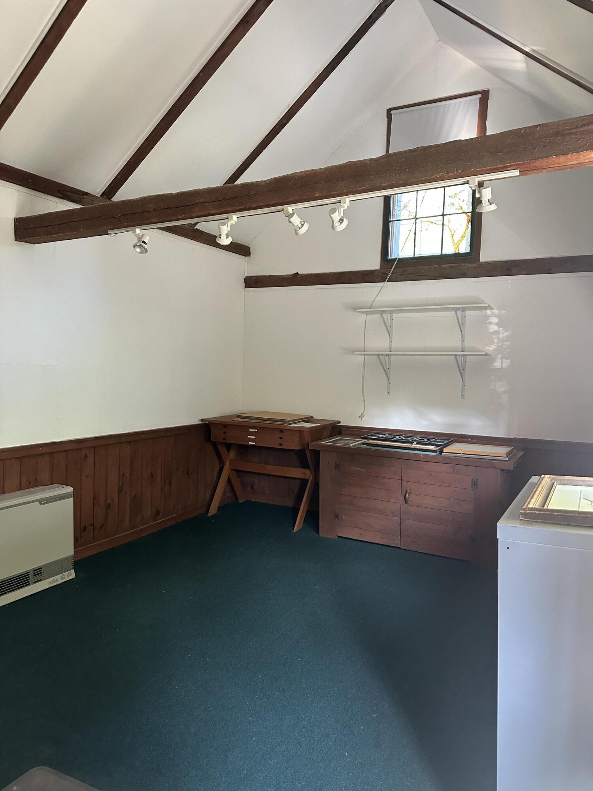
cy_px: 396
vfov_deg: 71.6
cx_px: 296
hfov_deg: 56.8
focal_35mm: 24
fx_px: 548
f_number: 1.78
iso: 500
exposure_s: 1/60
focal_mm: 6.86
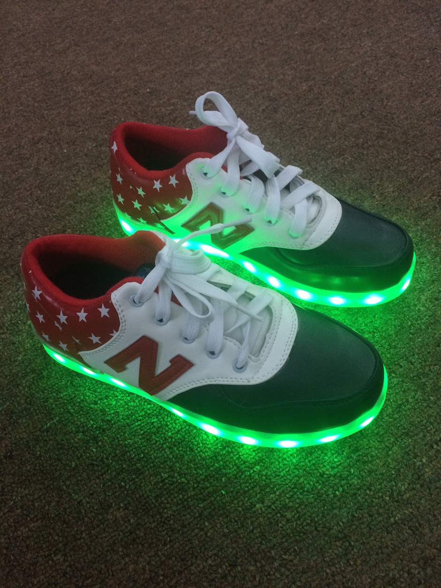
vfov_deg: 61.7
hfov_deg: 48.2
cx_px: 220
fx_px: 493
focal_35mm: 29
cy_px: 294
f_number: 2.2
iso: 200
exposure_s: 1/30
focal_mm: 4.15
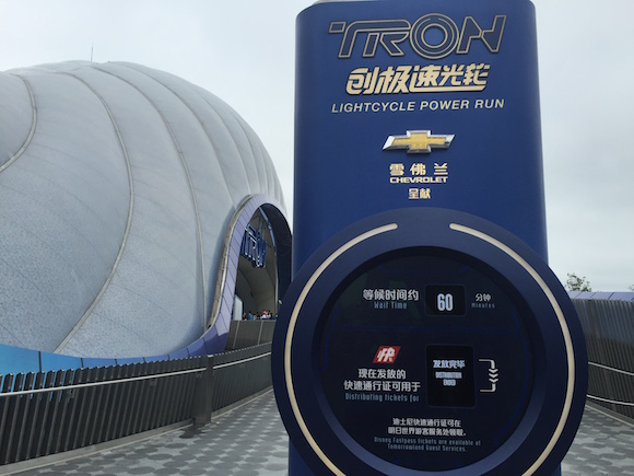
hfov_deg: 61.7
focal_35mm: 29
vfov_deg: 48.2
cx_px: 317
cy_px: 238
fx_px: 531
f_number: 2.2
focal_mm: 4.15
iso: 32
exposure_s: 1/706
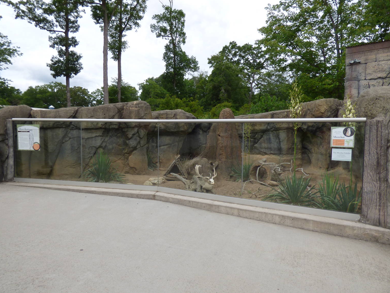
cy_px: 145
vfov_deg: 63.4
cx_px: 186
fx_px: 237
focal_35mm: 21
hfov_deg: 78.9
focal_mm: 3.58
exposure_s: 1/1600
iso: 100
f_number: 2.8
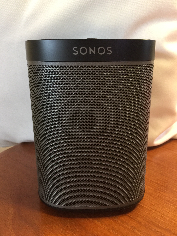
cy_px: 118
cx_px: 88
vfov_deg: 61.7
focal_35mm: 29
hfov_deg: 48.2
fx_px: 198
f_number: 2.2
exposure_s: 1/10
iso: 100
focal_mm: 4.15
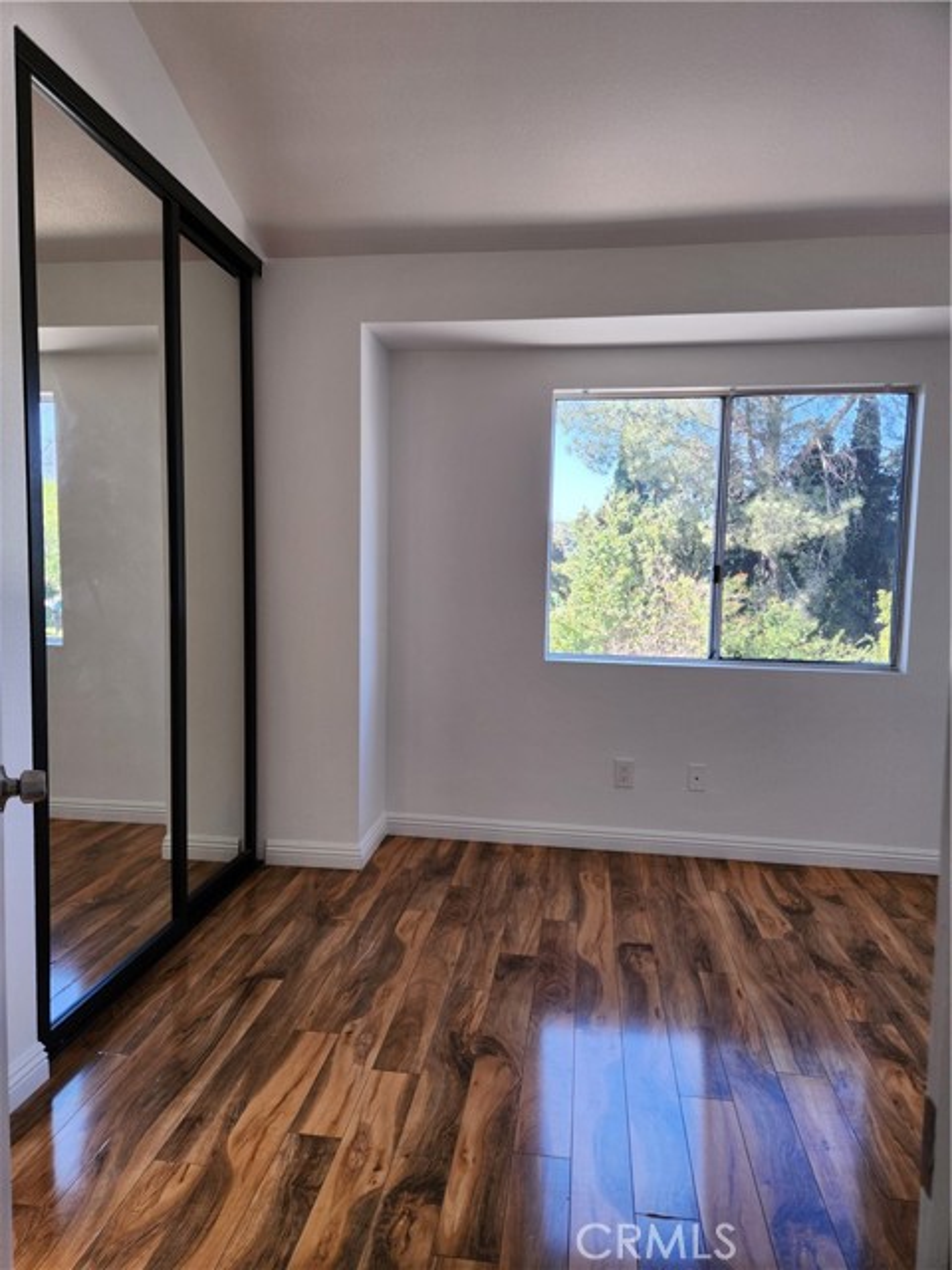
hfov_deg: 58.9
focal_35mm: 23
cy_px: 635
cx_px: 476
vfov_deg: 73.9
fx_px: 843
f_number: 1.8
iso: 64
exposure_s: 1/180
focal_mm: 5.4
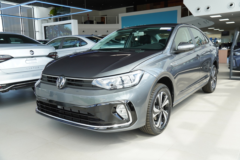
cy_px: 80
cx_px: 120
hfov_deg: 57.2
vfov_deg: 40.0
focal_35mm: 33
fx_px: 220
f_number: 4.5
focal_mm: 22
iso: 100
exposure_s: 1/80
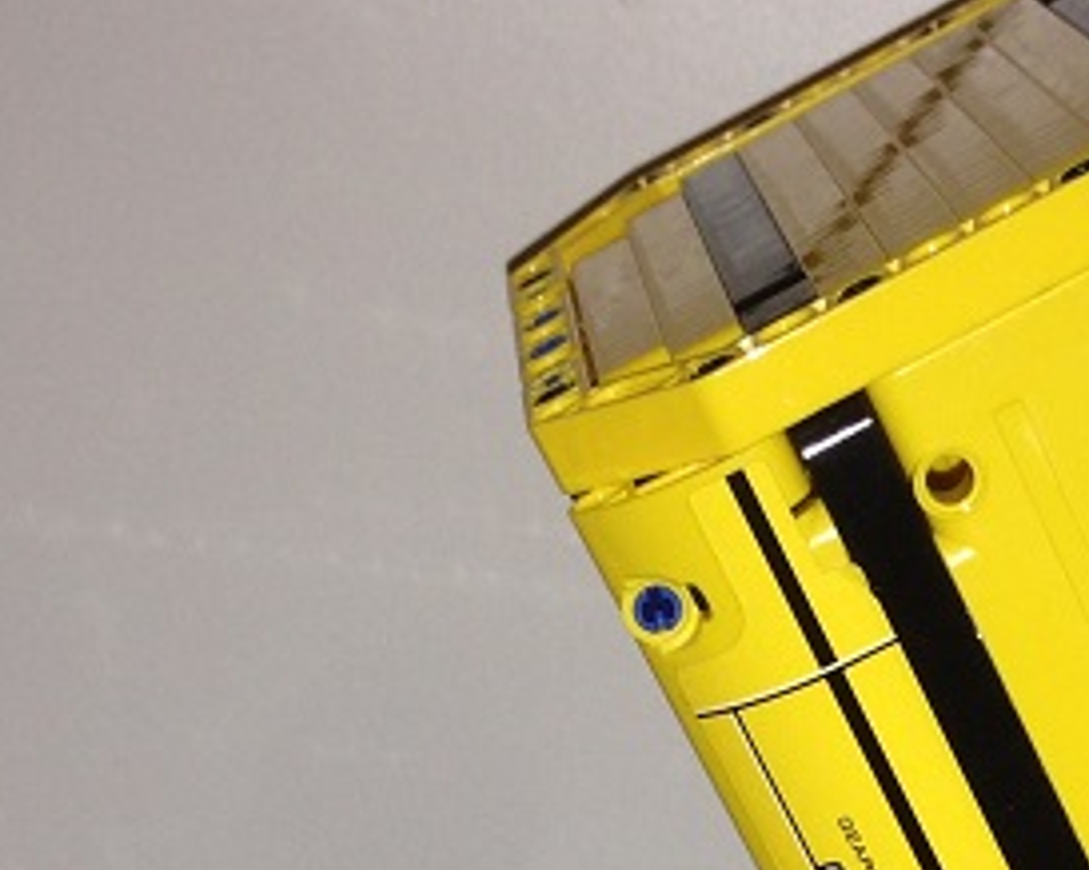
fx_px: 3800
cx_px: 945
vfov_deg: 12.3
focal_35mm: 118
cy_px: 1417
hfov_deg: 16.1
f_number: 2.4
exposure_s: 1/25
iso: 50
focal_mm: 4.12
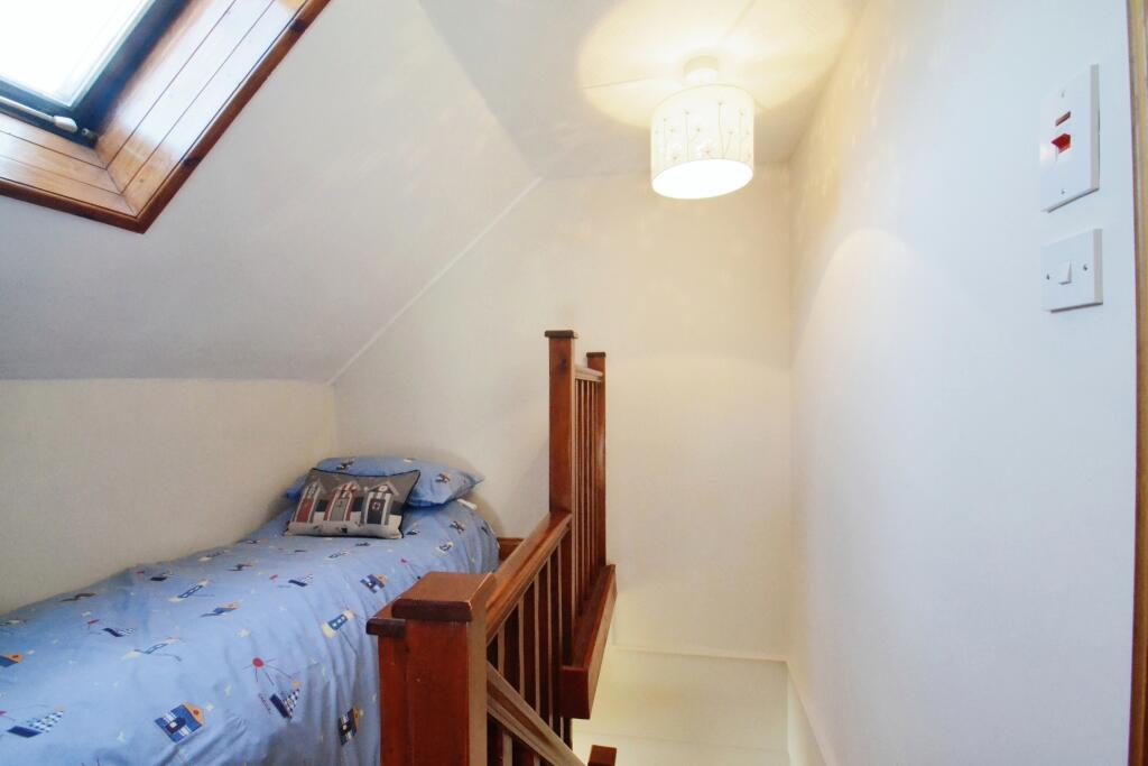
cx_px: 574
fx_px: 478
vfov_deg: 77.3
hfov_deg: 100.4
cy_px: 383
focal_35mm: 15
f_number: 9
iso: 3200
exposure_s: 1/60
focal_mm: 10
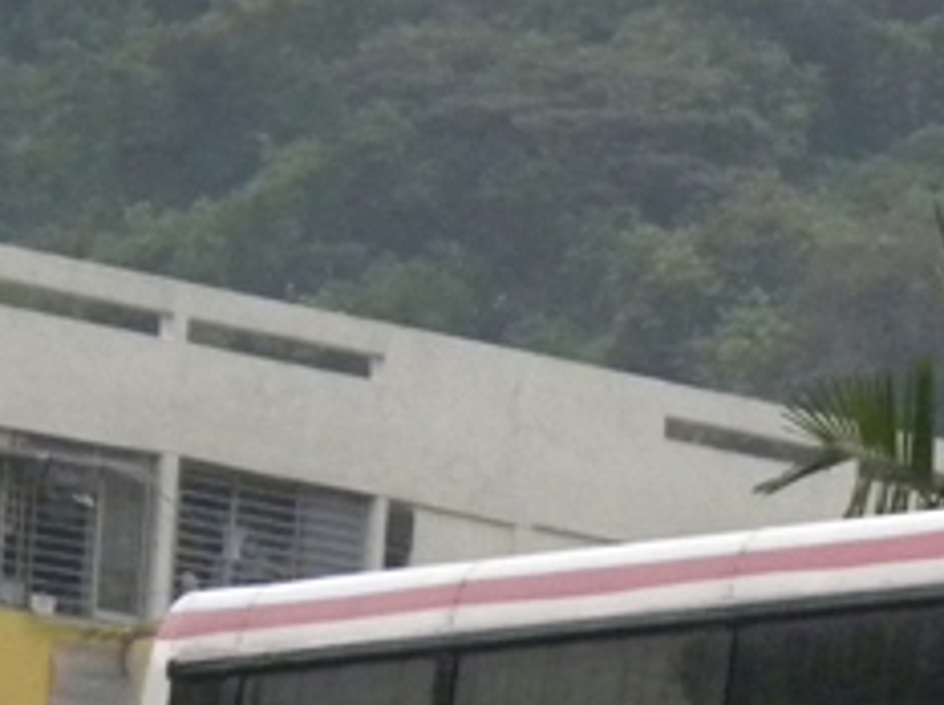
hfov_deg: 3.5
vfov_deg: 2.6
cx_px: 1864
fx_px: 15466
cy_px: 1463
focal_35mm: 568
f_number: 4.5
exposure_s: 1/53.2
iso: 400
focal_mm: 23
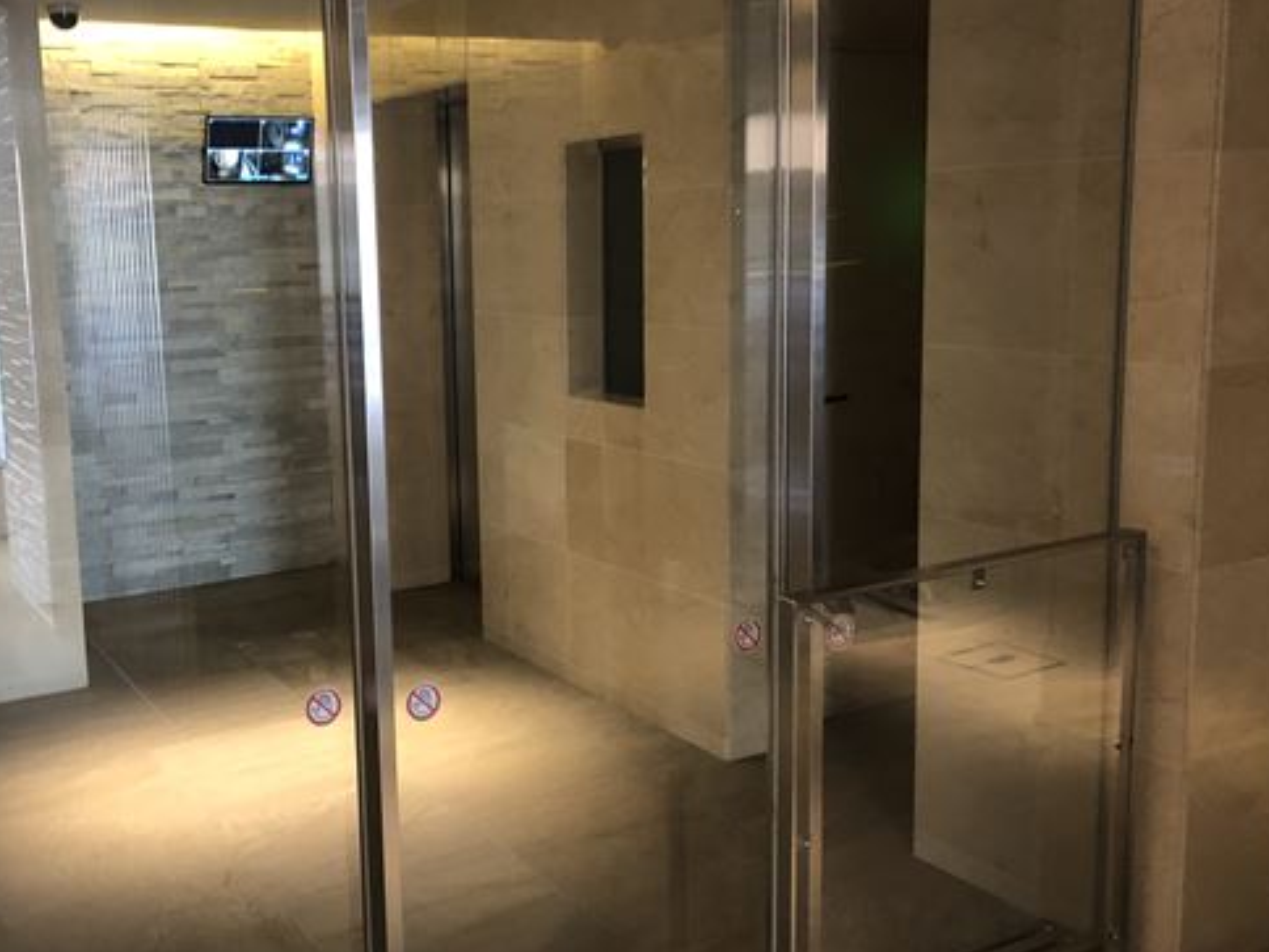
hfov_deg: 49.5
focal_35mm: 37
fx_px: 1356
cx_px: 448
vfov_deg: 38.7
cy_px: 456
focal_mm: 3.99
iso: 100
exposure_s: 1/14
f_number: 1.8
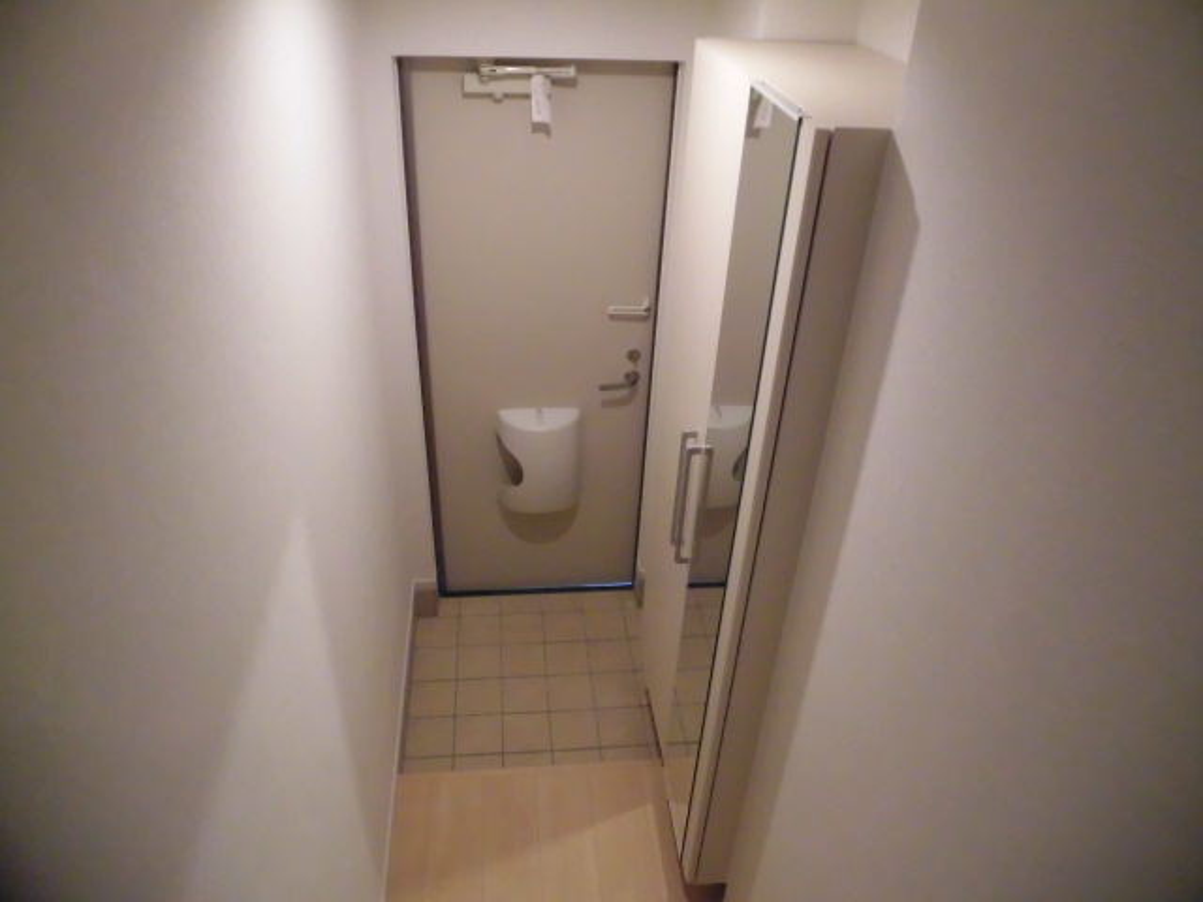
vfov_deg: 56.8
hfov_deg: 71.6
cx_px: 602
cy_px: 451
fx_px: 834
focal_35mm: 24
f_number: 3.1
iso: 800
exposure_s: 1/60
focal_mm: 4.3
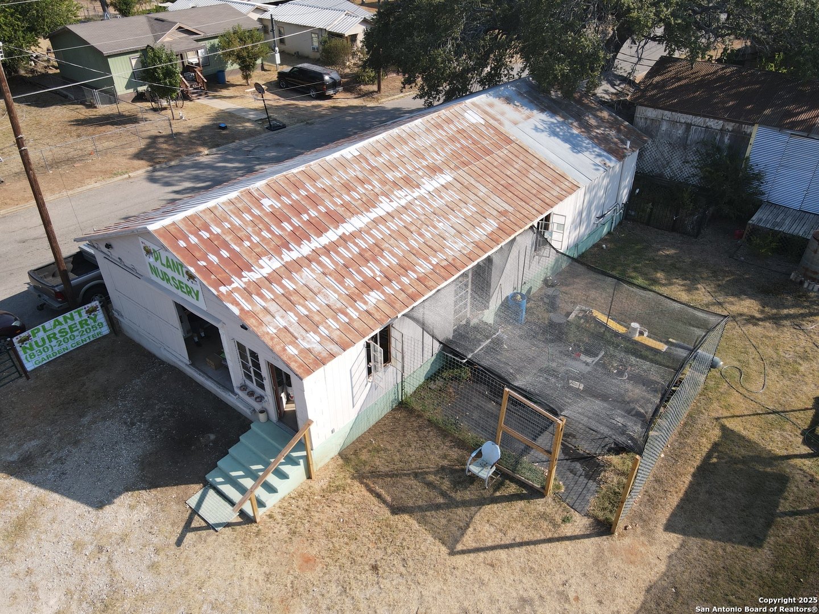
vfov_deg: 56.8
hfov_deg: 71.6
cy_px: 307
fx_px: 568
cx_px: 410
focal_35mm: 24
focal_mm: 4.5
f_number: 2.8
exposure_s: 1/400
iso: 110
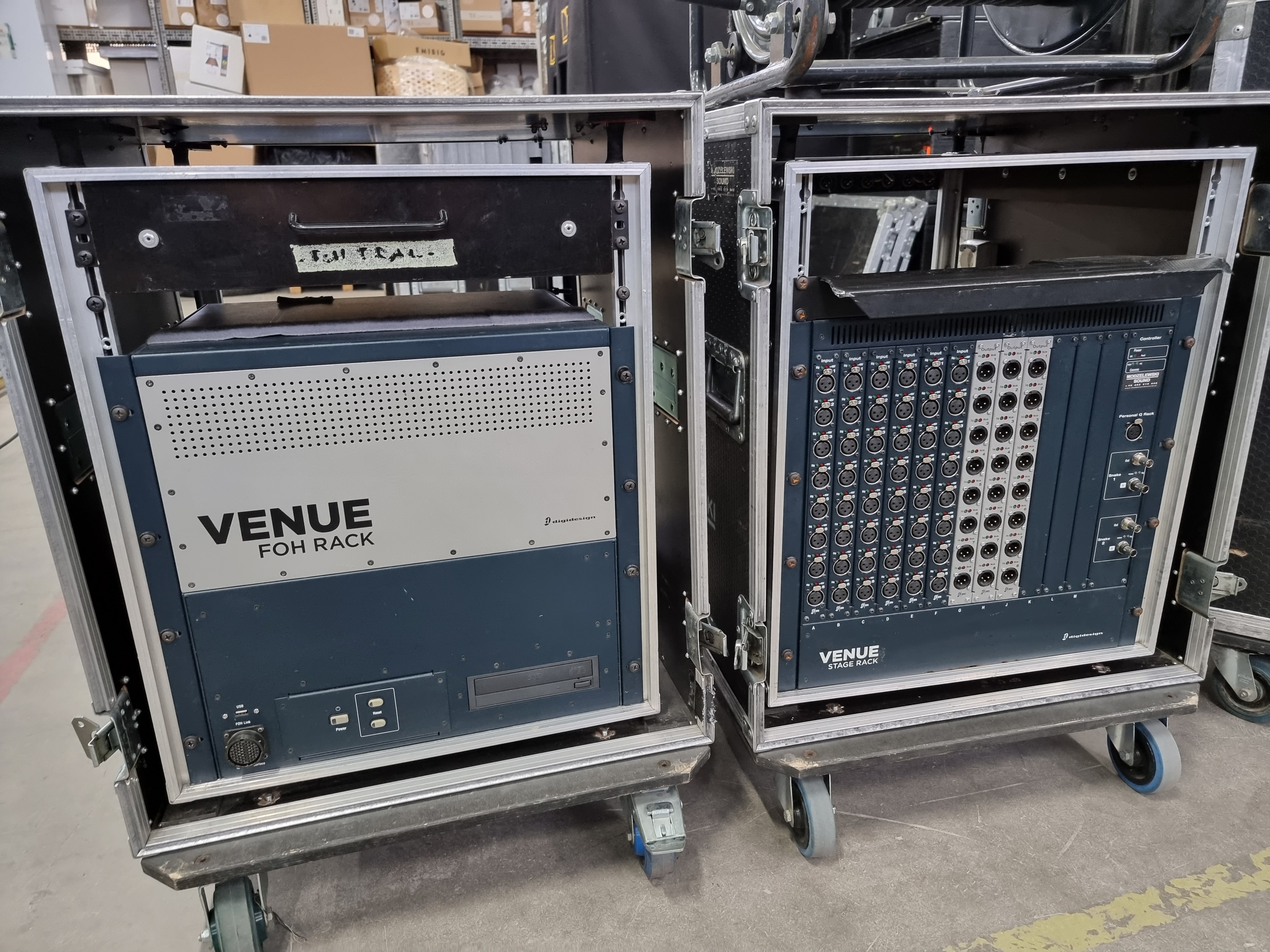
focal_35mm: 24
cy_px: 476
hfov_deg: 71.6
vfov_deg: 56.8
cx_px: 635
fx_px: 881
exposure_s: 1/33
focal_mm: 6.7
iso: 640
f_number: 1.8
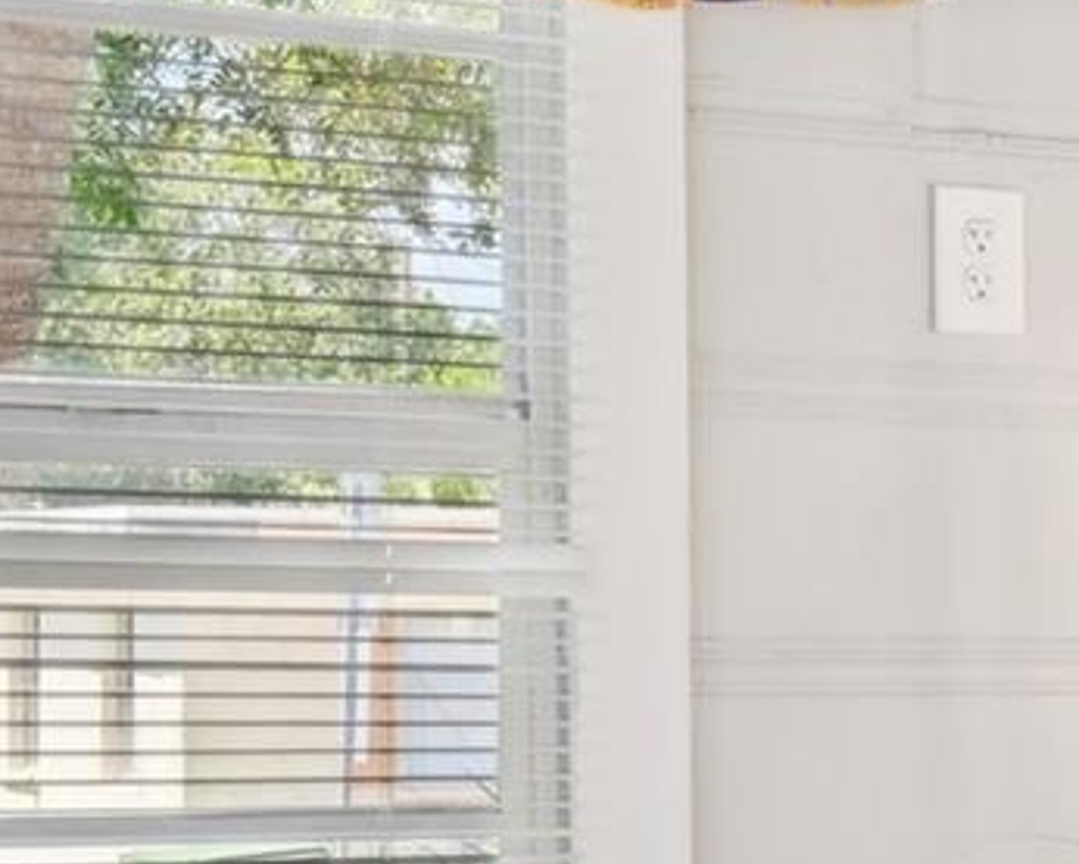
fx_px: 4153
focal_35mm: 130
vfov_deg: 11.8
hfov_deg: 13.0
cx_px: 2083
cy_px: 719
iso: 400
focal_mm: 30
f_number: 8
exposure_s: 1/50
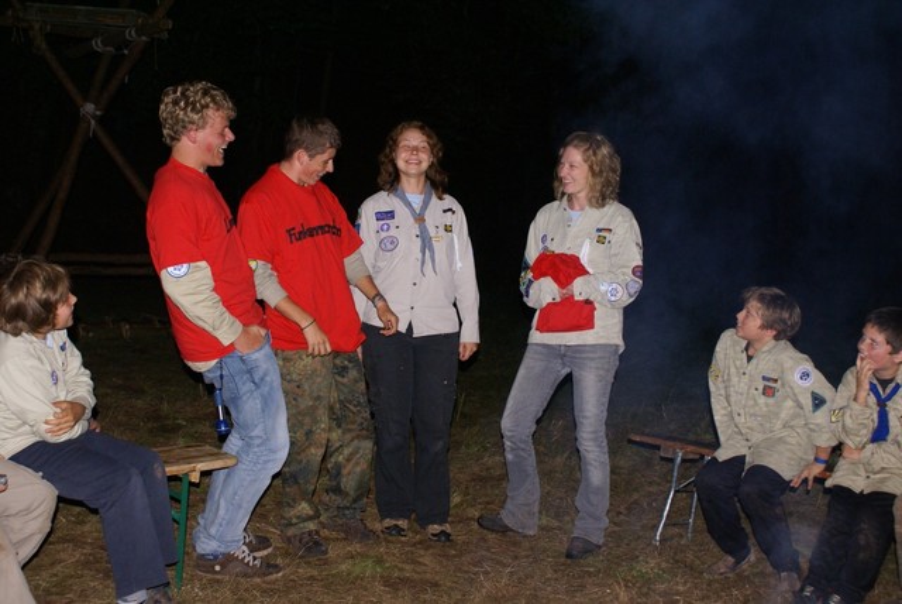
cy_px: 302
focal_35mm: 45
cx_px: 451
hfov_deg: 43.6
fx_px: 1128
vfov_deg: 29.9
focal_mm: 30
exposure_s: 1/60
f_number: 5
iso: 400
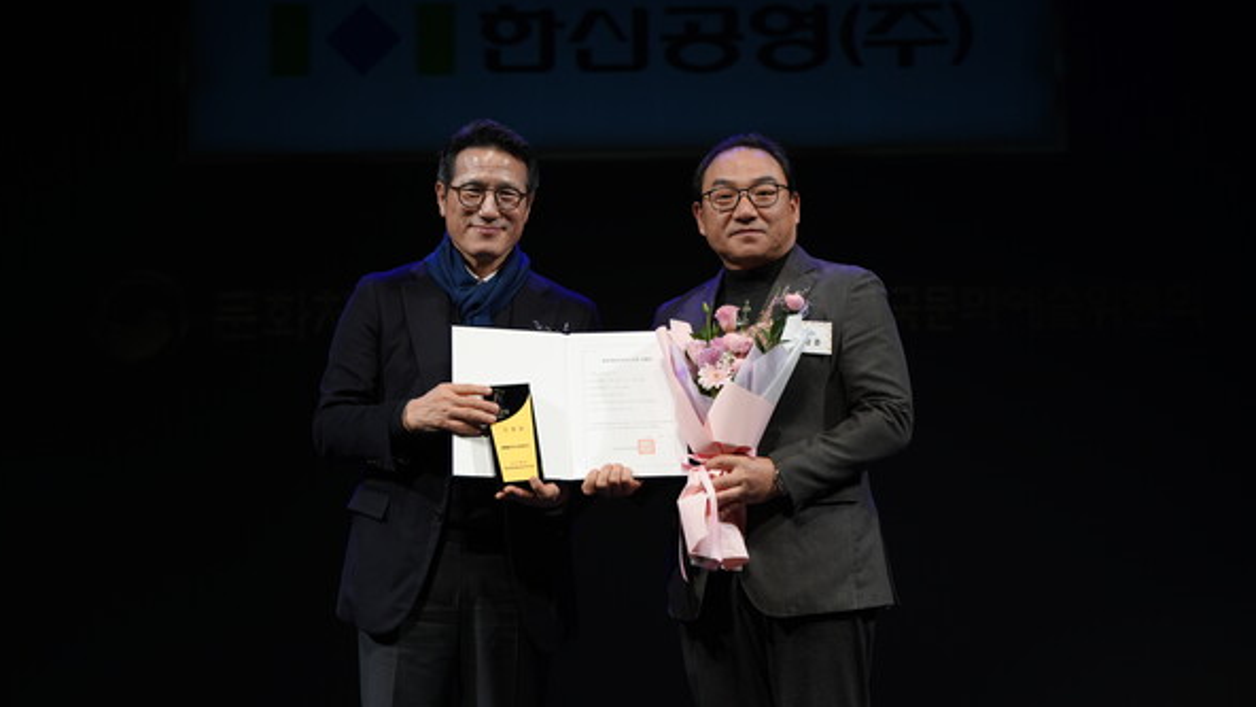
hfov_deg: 31.0
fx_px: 2265
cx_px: 622
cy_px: 338
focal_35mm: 68
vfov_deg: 17.7
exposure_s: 1/125
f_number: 4
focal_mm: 64
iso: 250
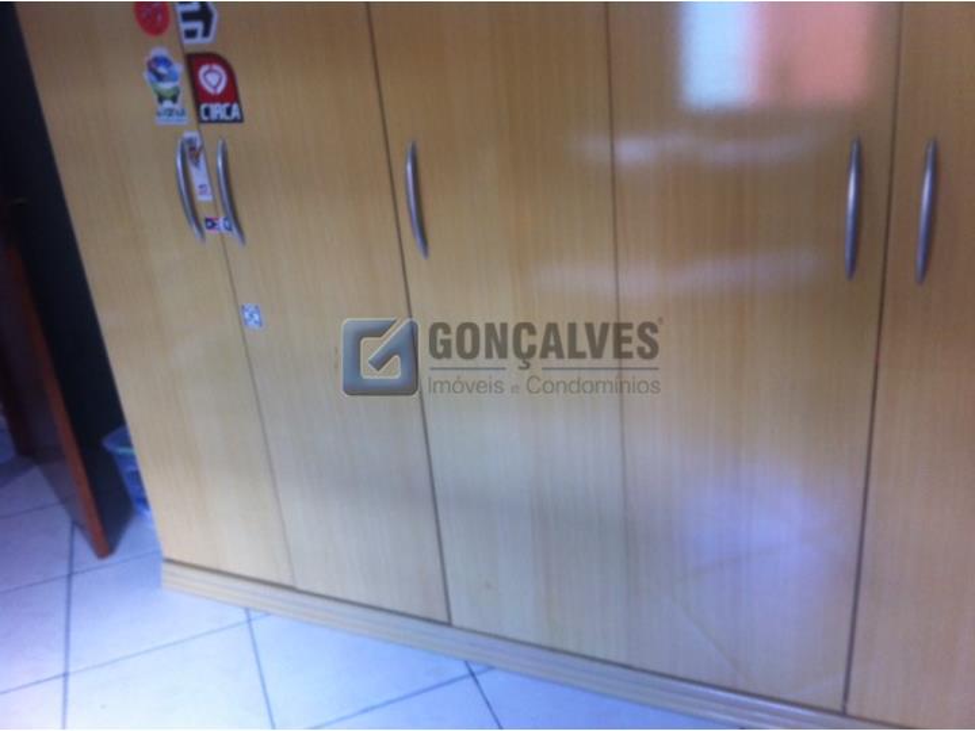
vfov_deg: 40.7
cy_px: 366
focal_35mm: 35
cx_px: 488
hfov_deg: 52.6
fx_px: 986
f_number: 2.8
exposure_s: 1/15
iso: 80
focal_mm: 3.85
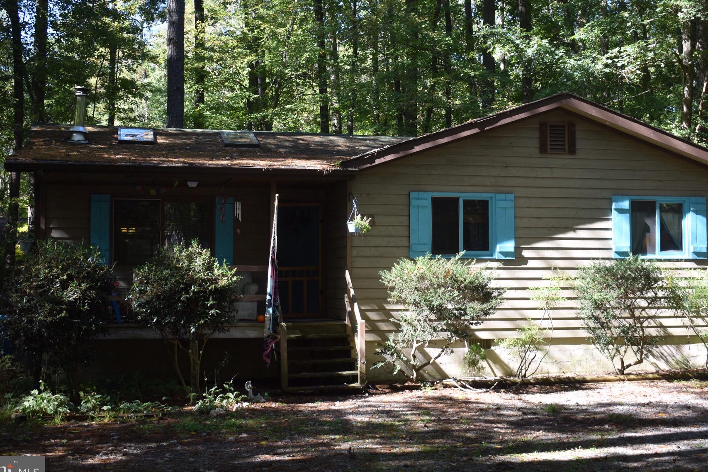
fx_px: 1062
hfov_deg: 36.9
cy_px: 203
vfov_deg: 25.0
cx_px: 378
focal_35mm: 54
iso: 100
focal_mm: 30
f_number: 5
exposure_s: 1/100
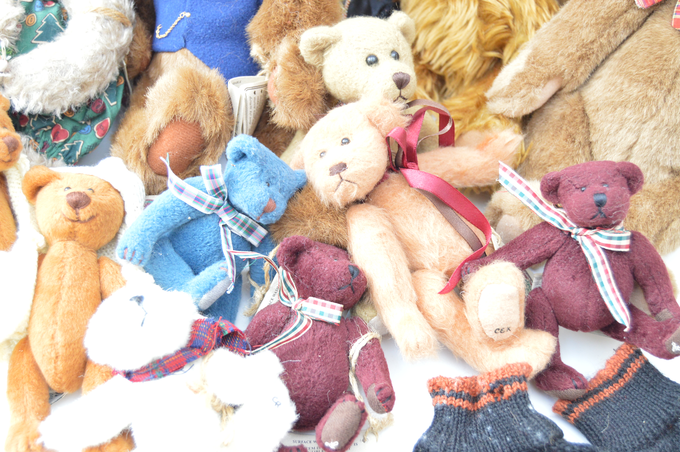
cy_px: 226
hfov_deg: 41.1
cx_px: 340
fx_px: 906
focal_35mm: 48
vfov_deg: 28.0
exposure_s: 1/60
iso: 1400
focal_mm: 32
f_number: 4.5
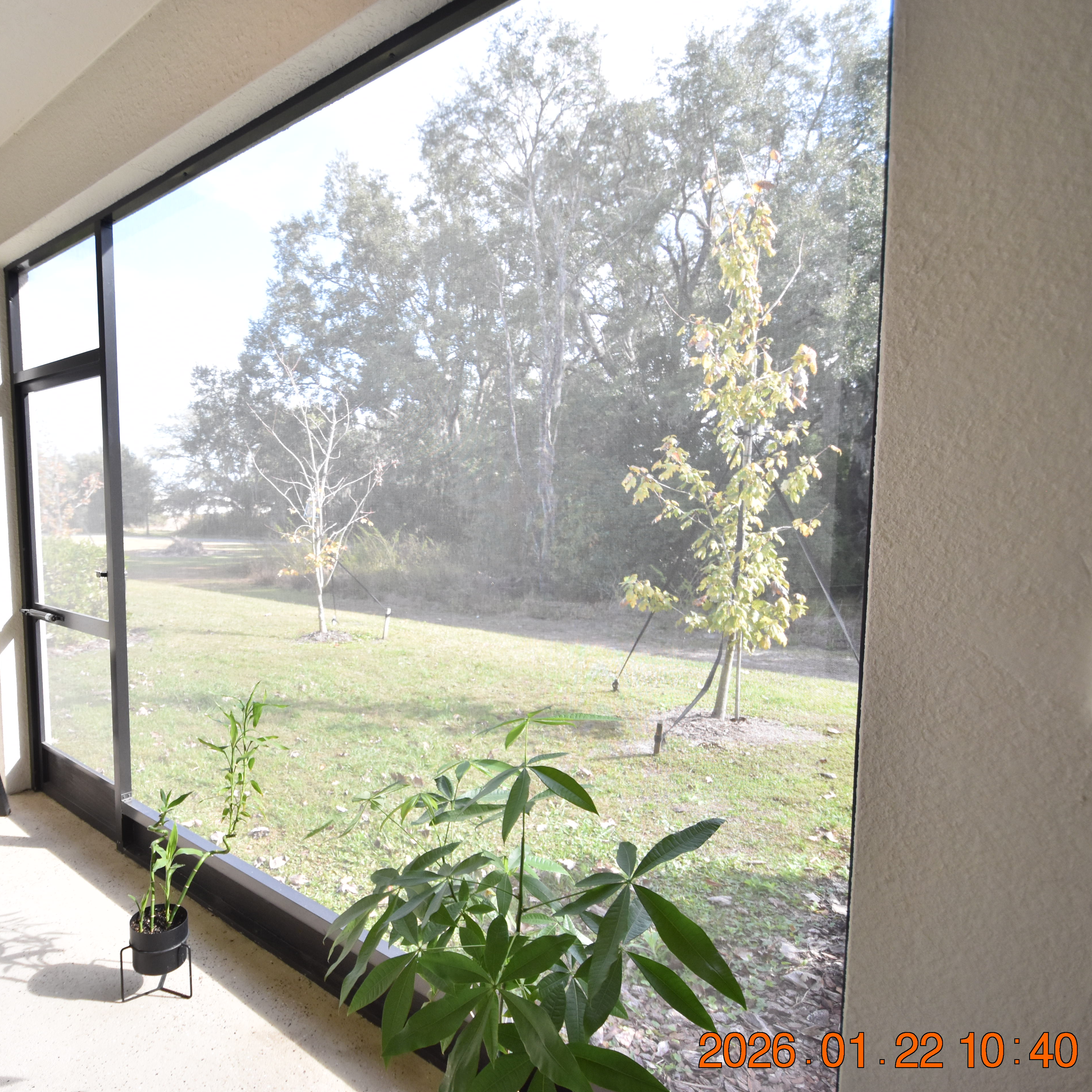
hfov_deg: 73.0
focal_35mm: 20
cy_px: 565
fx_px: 714
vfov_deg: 74.8
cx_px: 383
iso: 800
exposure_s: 1/500
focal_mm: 10
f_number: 3.5
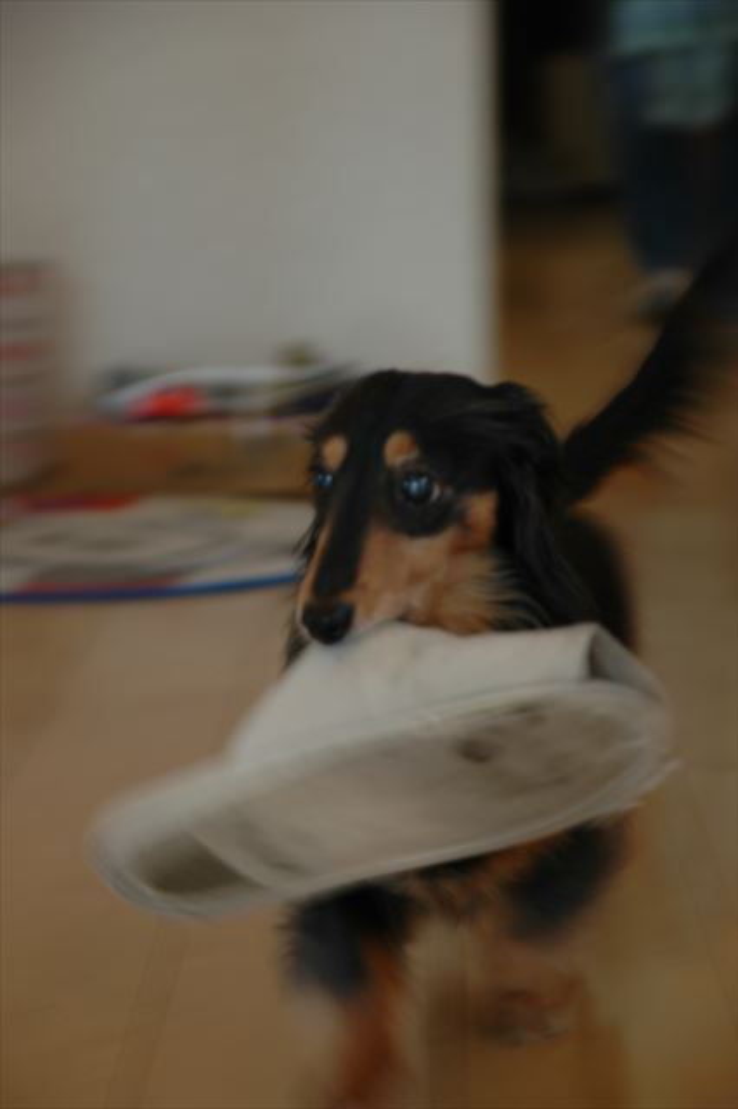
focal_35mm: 105
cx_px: 369
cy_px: 554
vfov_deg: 19.5
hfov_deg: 13.0
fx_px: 3232
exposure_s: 1/20
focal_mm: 70
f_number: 4
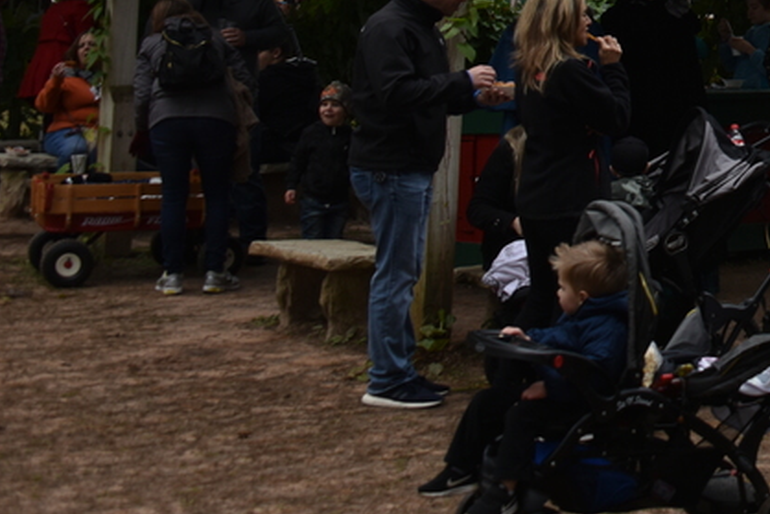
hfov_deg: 18.8
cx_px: 1085
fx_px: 2097
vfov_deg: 13.5
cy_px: -162
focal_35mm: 98
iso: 100
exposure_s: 1/100
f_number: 5
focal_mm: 32
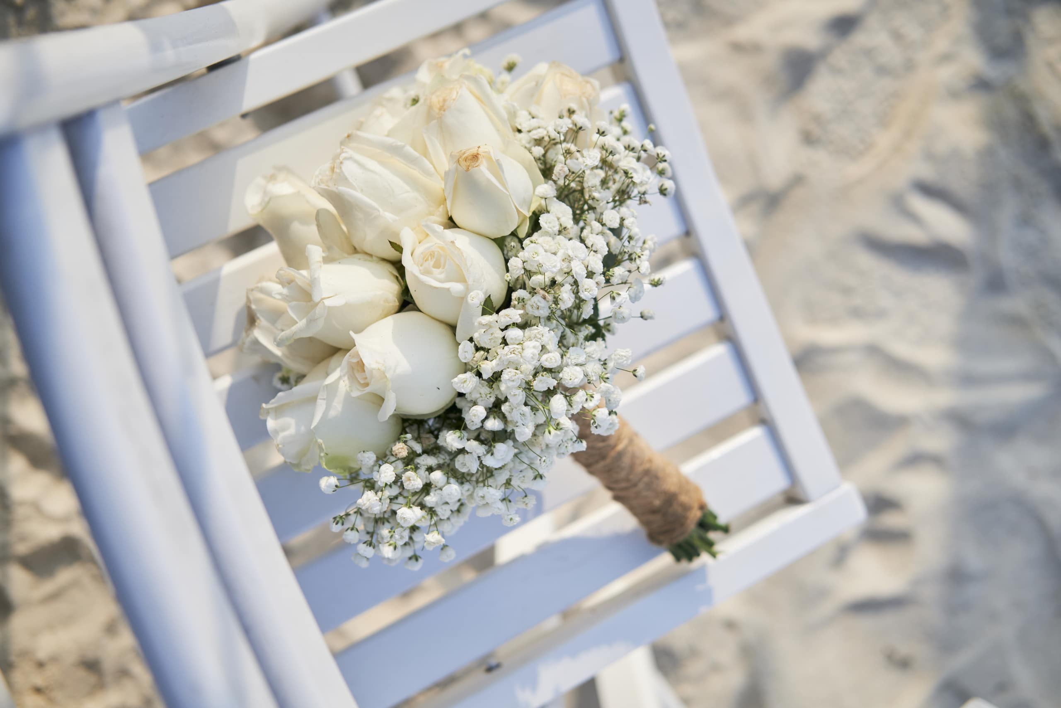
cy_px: 354
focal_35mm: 53
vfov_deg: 25.5
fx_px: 1562
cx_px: 530
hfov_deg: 37.5
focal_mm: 35
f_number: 2.5
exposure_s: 1/8000
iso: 160
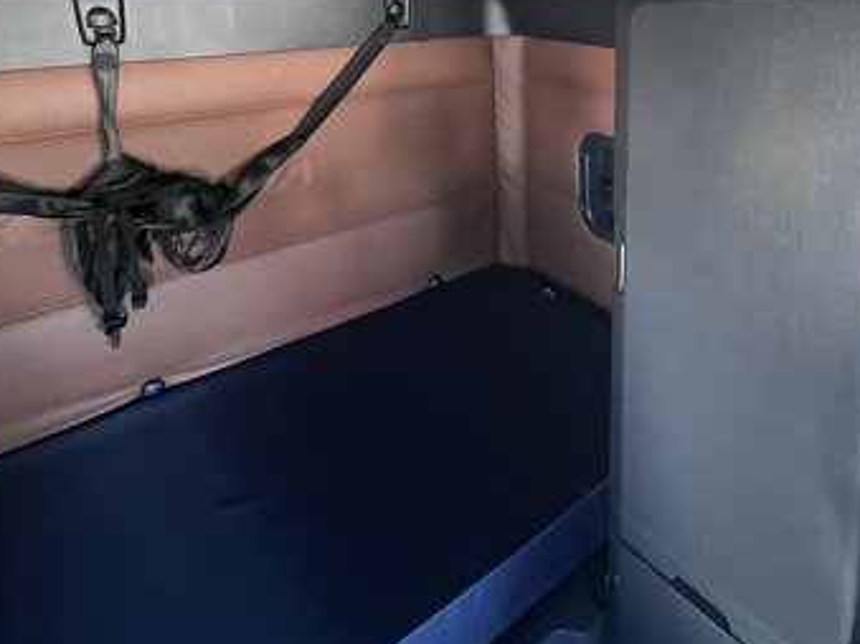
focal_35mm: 23
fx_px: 571
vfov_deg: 53.2
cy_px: 91
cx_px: 601
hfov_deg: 70.8
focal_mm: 1.57
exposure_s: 1/46
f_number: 1.8
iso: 1000
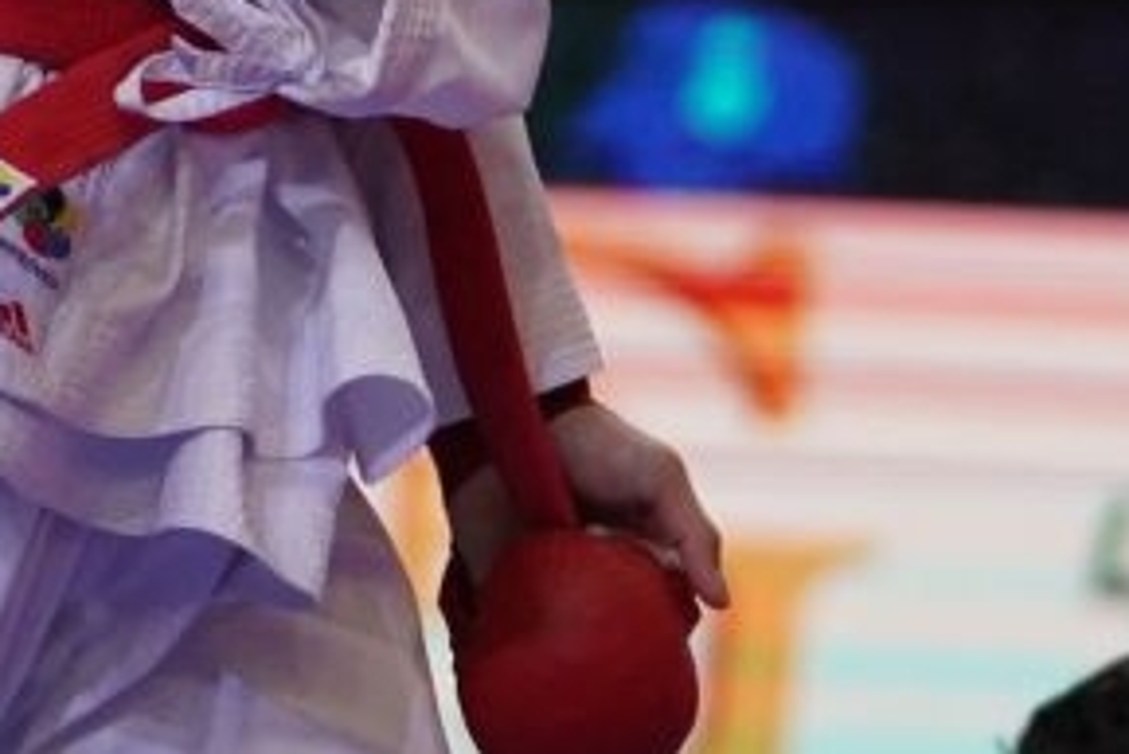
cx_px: 383
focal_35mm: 840
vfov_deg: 1.6
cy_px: -86
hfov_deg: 2.5
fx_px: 26355
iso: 2500
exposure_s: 1/1000
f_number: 2.8
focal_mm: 135
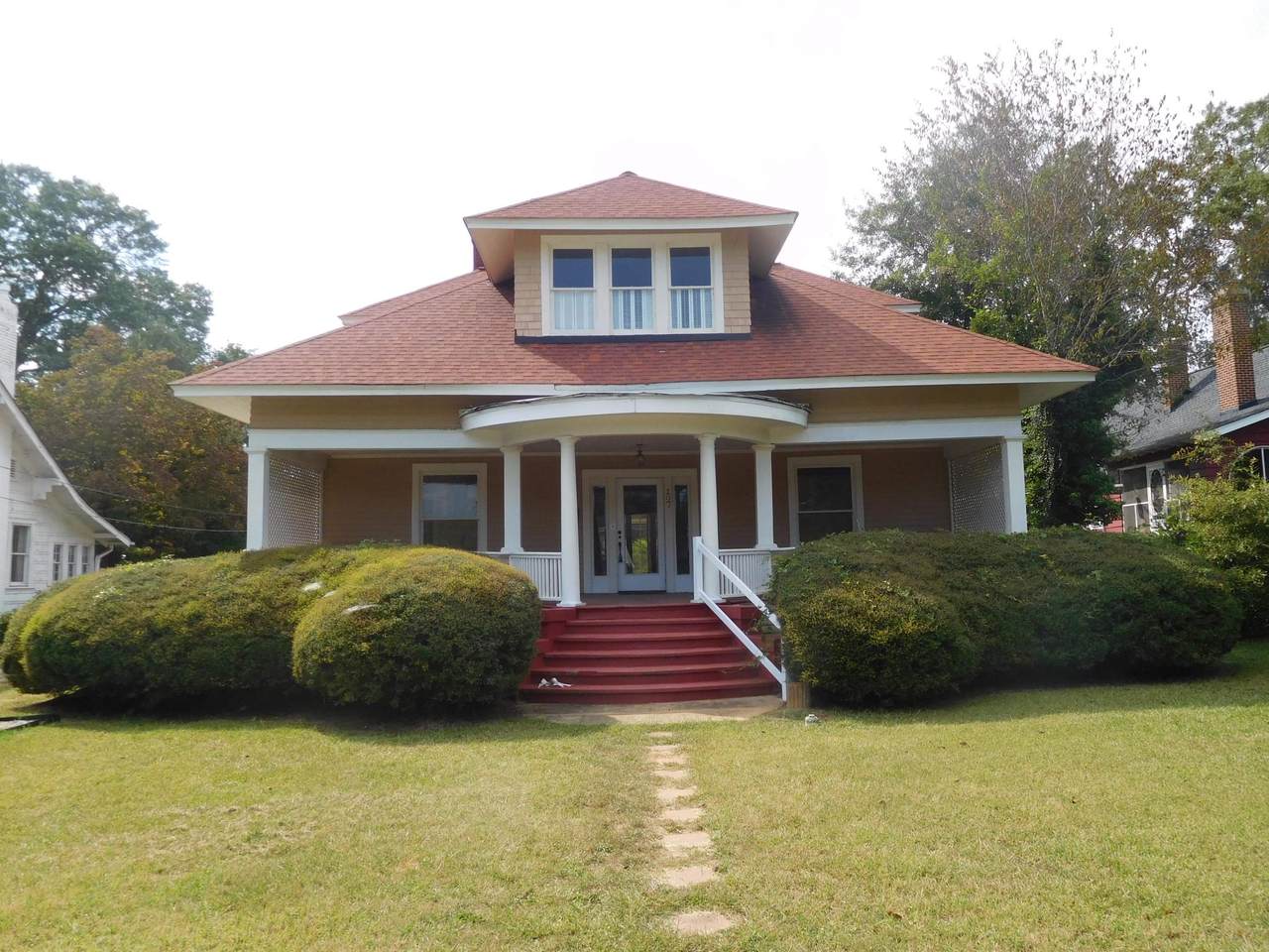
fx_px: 916
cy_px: 476
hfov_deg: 69.4
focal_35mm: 25
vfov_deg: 54.9
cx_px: 634
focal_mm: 4.5
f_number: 3.4
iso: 125
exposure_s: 1/800
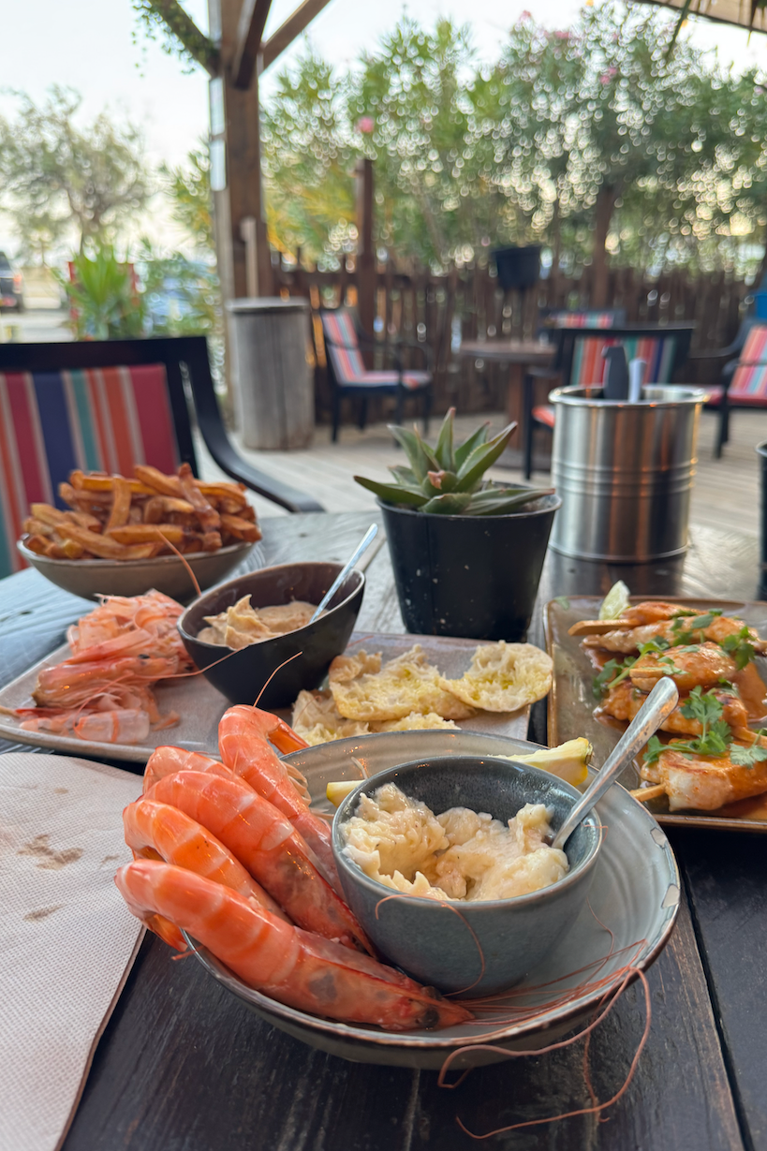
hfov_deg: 49.4
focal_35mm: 26
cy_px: 583
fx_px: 831
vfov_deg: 69.4
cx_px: 437
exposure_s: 1/50
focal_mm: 6.76
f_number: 1.78
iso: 125
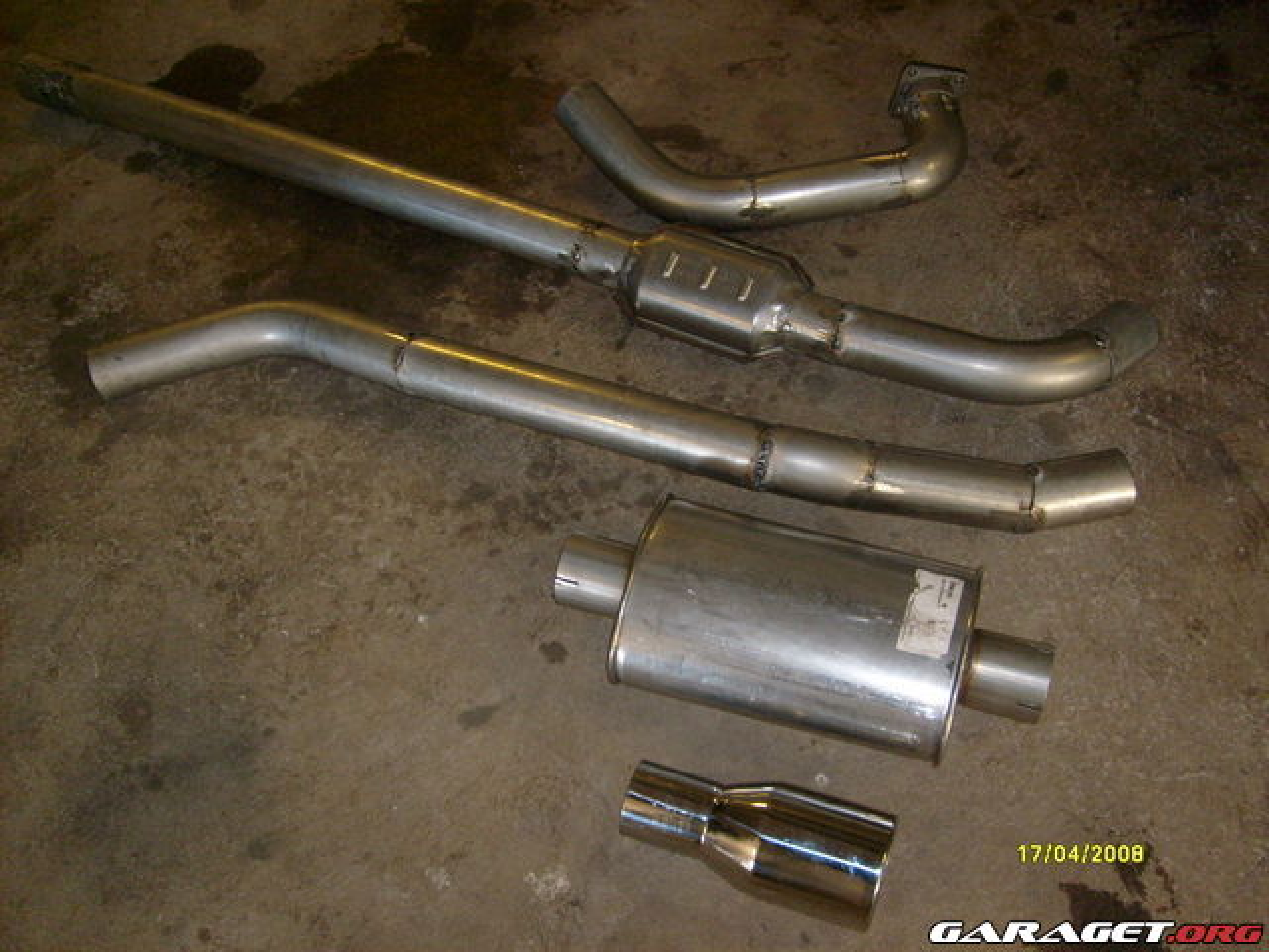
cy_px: 476
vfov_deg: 40.7
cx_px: 634
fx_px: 1283
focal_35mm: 35
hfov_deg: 52.6
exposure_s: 1/45
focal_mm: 5.8
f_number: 2.8
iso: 100
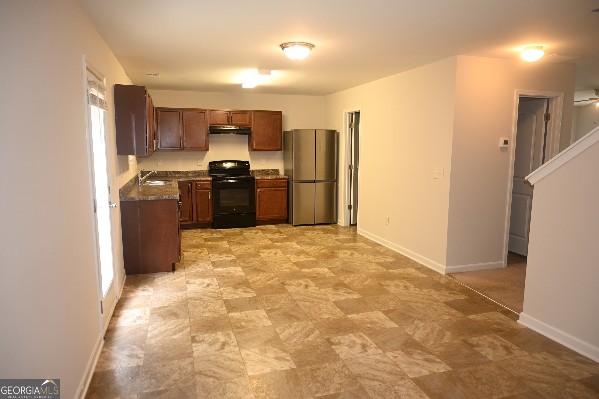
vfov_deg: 53.1
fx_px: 399
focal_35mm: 24
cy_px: 200
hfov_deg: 73.7
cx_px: 300
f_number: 3.5
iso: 100
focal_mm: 16
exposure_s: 1/6
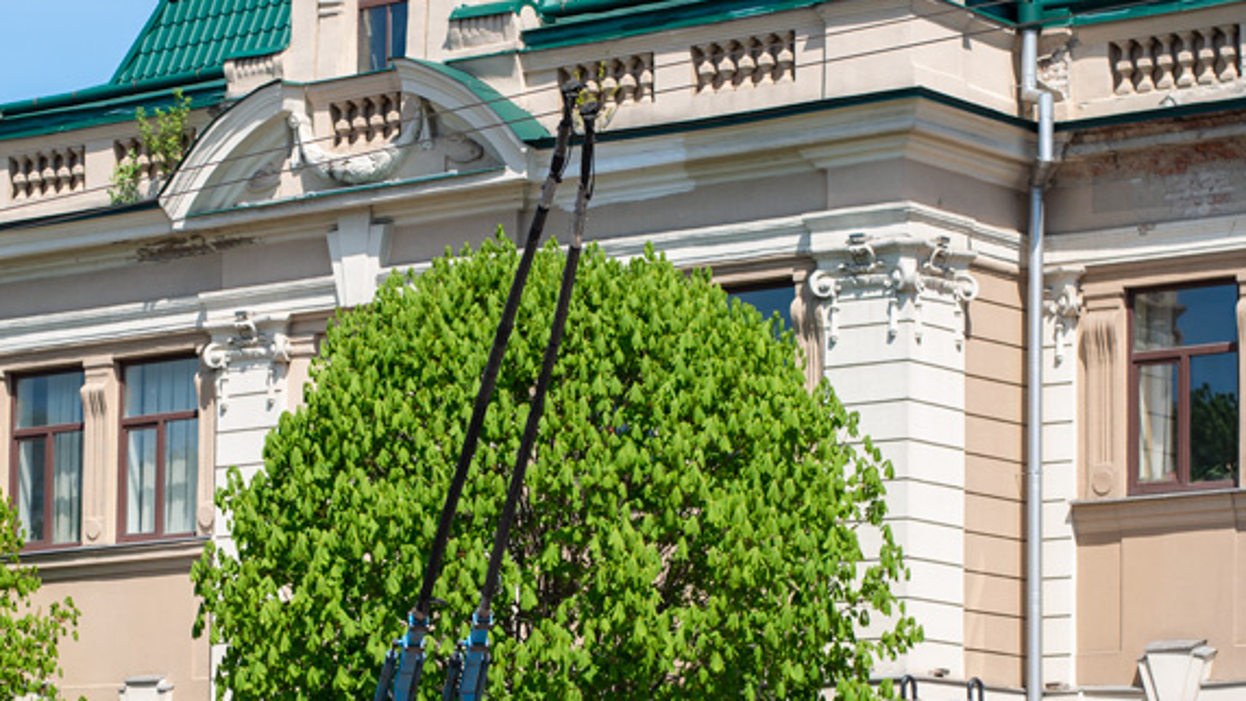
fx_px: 3635
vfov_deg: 11.0
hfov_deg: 19.1
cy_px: 580
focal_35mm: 110
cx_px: 148
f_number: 5
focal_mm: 50
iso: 160
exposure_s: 1/500
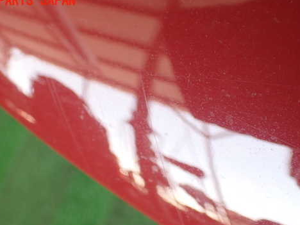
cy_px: 137
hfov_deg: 45.8
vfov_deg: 35.0
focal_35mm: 41
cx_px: 151
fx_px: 355
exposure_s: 1/50
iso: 200
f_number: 2.4
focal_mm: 5.79
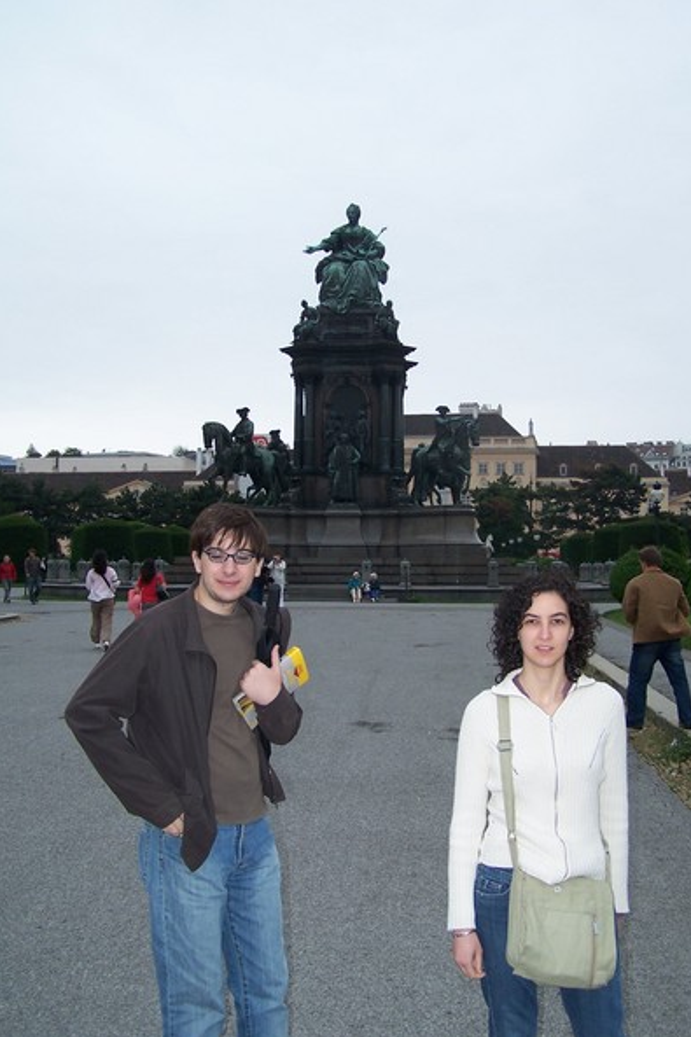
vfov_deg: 48.5
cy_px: 523
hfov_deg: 33.4
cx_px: 360
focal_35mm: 40
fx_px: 1152
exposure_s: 1/400
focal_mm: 6.3
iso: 80
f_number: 2.8
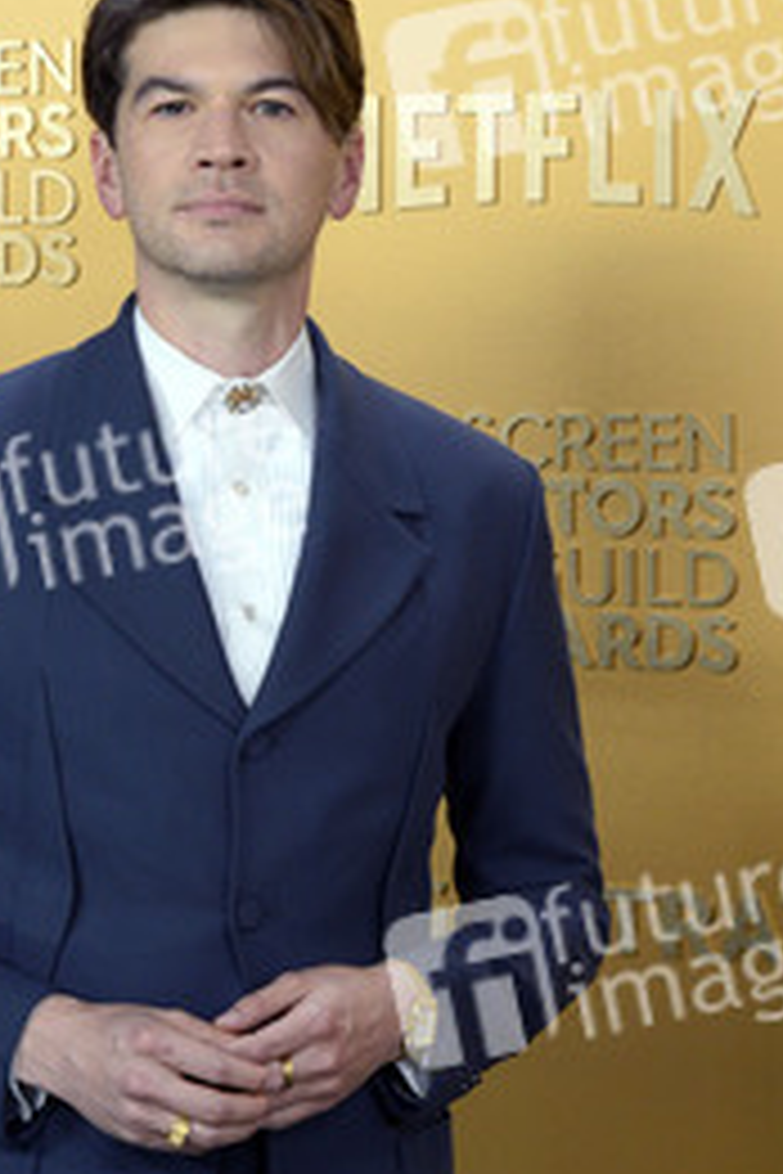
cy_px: 738
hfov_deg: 10.4
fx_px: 4306
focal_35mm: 132
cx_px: 209
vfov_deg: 15.5
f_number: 5.6
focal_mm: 86
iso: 2500
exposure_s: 1/250
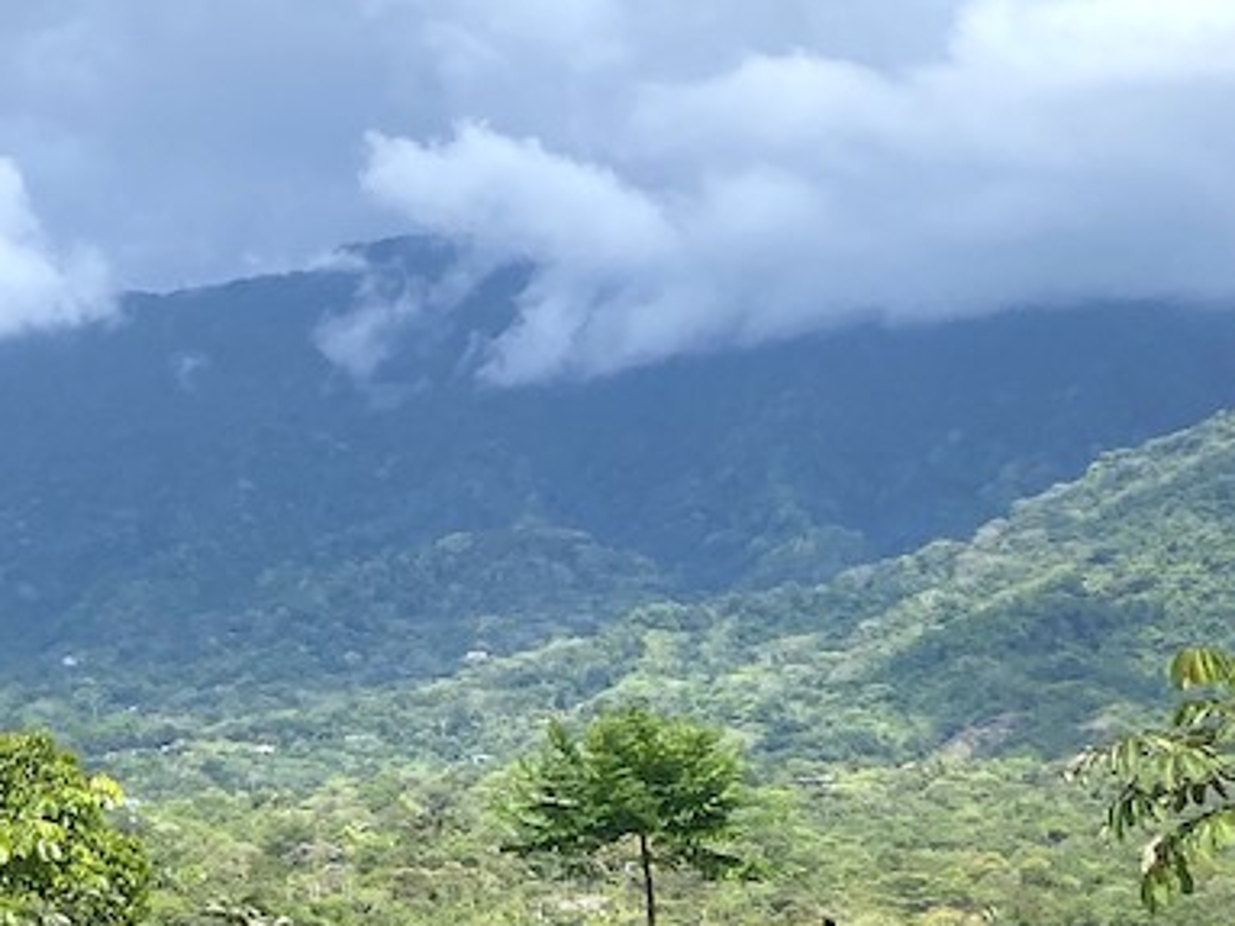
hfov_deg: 19.8
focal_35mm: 87
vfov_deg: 16.9
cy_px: 555
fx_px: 3103
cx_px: -574
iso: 32
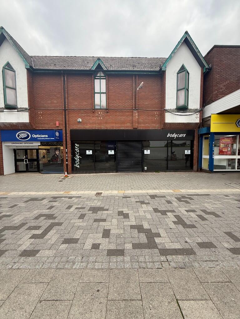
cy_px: 160
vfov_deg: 102.1
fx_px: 129
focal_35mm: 14
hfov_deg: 85.7
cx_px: 120
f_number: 2.2
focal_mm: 2.22
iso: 50
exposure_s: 1/159
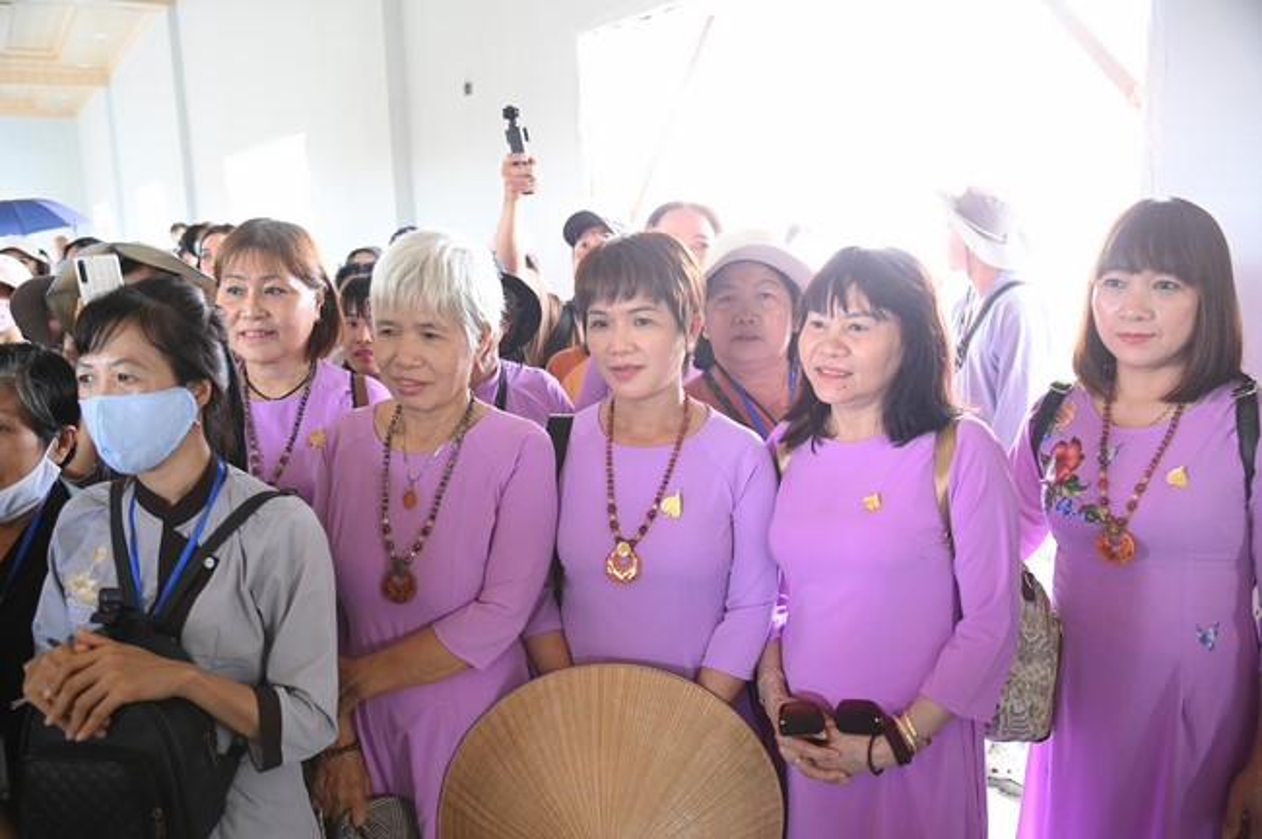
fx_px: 1086
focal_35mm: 31
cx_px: 631
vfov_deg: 42.2
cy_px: 420
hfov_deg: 60.3
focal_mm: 31
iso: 5000
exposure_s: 1/200
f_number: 4
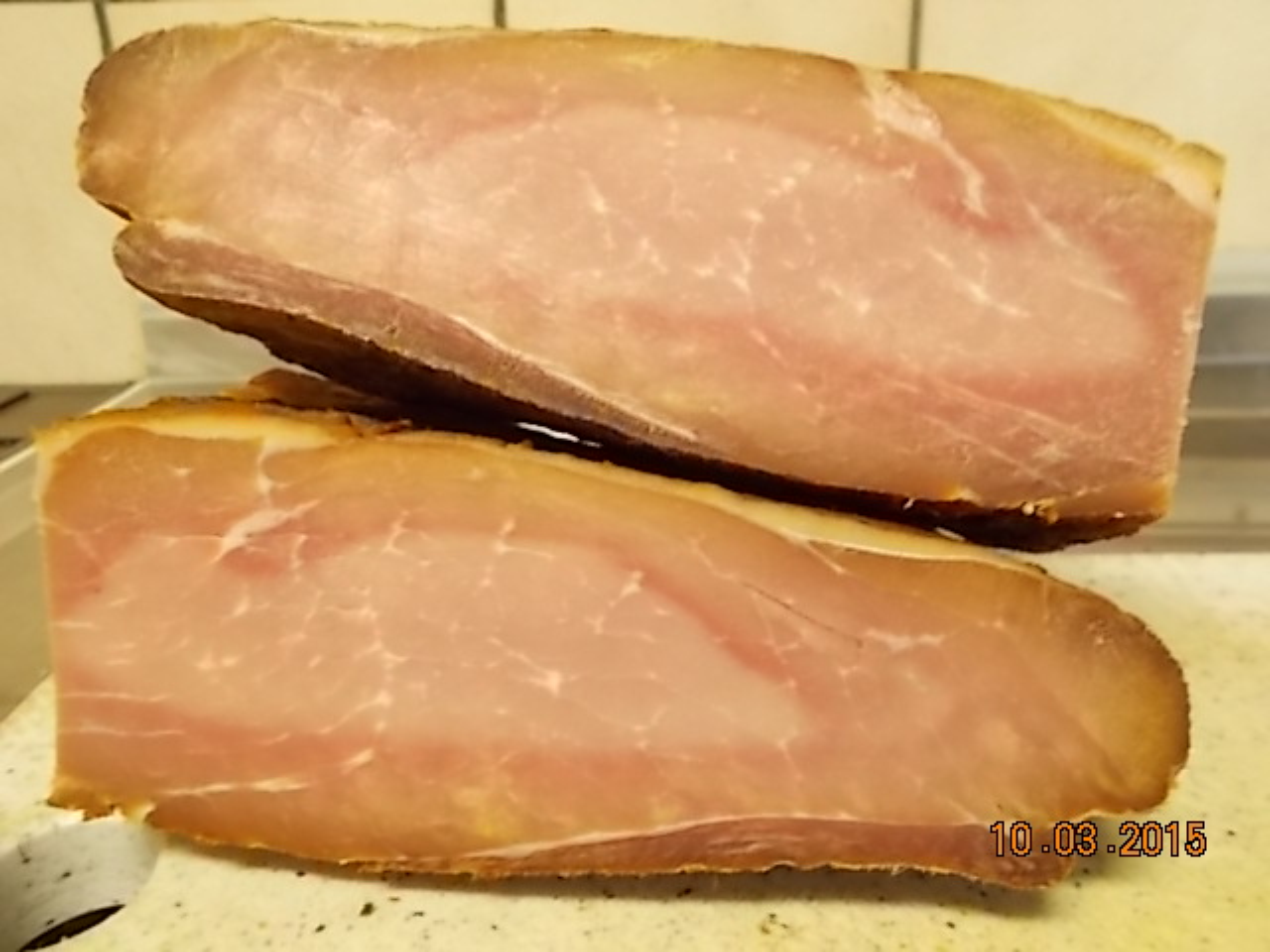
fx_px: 1101
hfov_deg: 60.0
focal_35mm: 30
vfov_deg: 46.8
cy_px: 476
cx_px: 635
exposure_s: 1/5
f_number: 3.4
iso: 200
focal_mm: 5.3
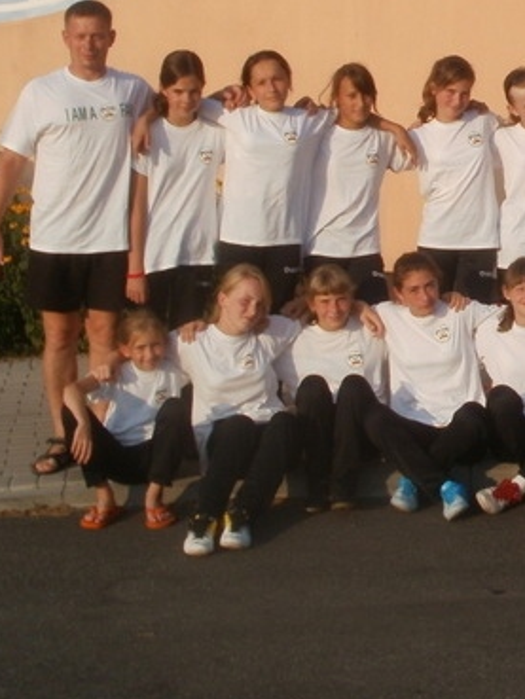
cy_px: 157
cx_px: 715
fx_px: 1576
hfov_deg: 17.5
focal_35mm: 78
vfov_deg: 24.7
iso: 100
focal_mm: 6.3
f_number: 5.6
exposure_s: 1/400
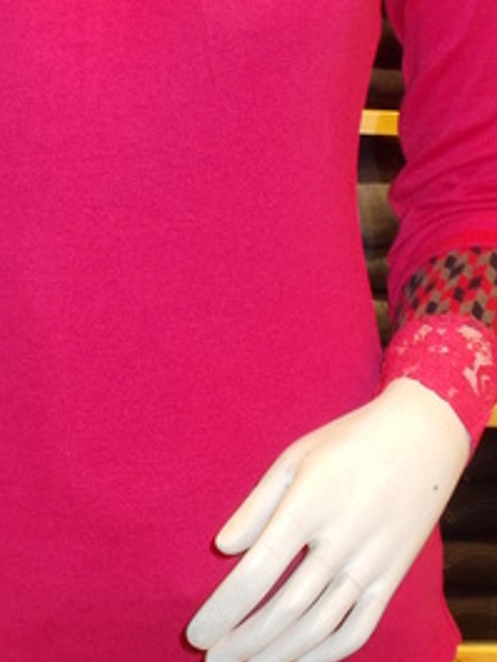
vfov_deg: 19.9
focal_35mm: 98
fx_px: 1875
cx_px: 82
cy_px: 184
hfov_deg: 15.0
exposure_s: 1/30
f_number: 3.9
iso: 200
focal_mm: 6.9
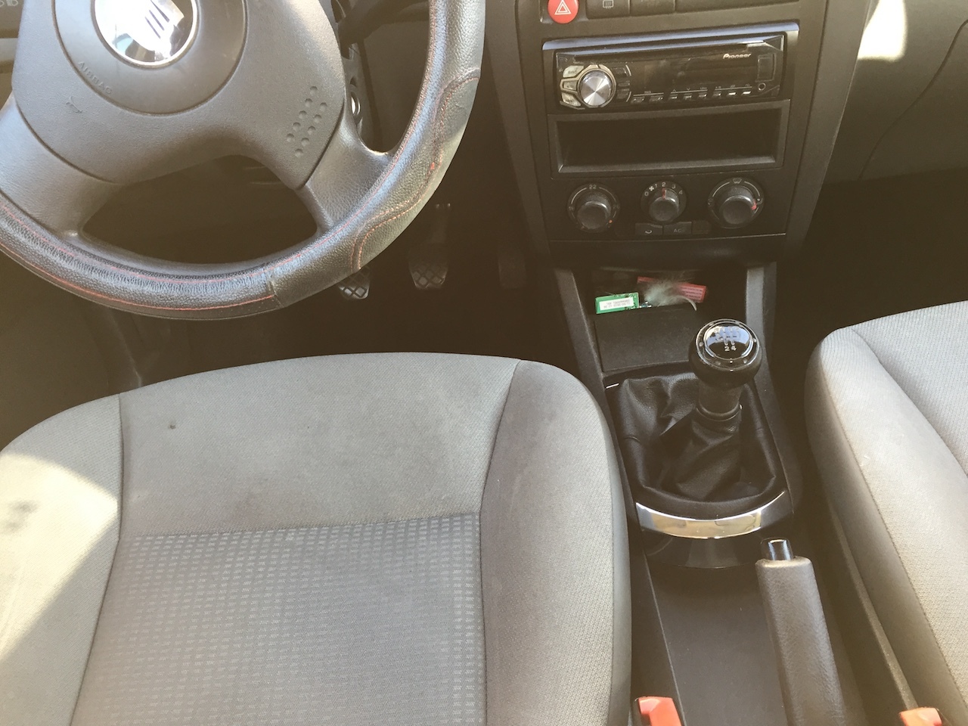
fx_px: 811
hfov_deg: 61.7
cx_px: 484
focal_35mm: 29
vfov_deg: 48.2
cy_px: 363
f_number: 2.2
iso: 64
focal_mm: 4.15
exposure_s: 1/33
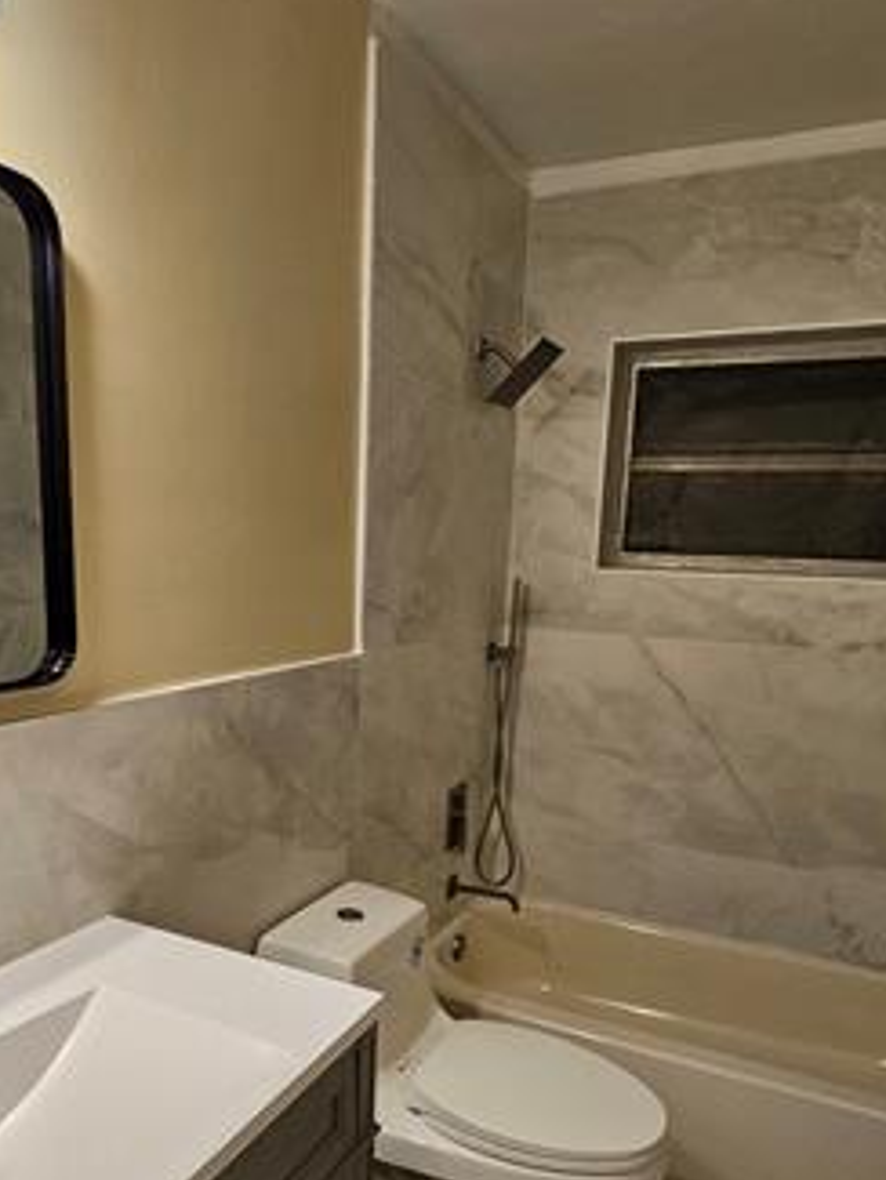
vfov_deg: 70.7
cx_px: 370
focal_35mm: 24
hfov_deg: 56.6
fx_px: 819
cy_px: 715
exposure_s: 1/60
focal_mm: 2.2
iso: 200
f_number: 2.2
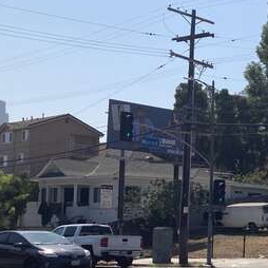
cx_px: 402
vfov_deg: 22.1
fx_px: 683
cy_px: 188
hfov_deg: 19.4
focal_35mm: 78
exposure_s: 1/3472
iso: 20
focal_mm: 3.99
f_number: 1.8
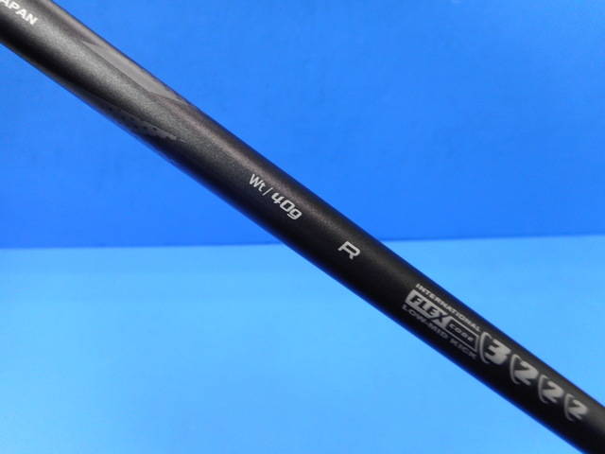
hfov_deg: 69.4
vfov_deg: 54.9
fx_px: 437
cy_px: 227
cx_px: 302
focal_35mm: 25
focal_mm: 4.5
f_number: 3.7
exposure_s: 1/30
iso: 140
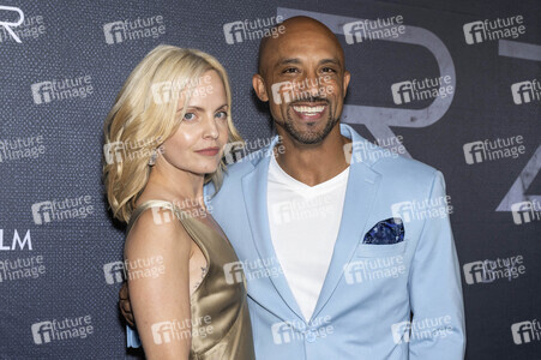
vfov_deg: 24.2
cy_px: 180
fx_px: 841
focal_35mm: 56
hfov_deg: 35.7
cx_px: 270
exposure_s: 1/200
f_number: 5.6
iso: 800
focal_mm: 56
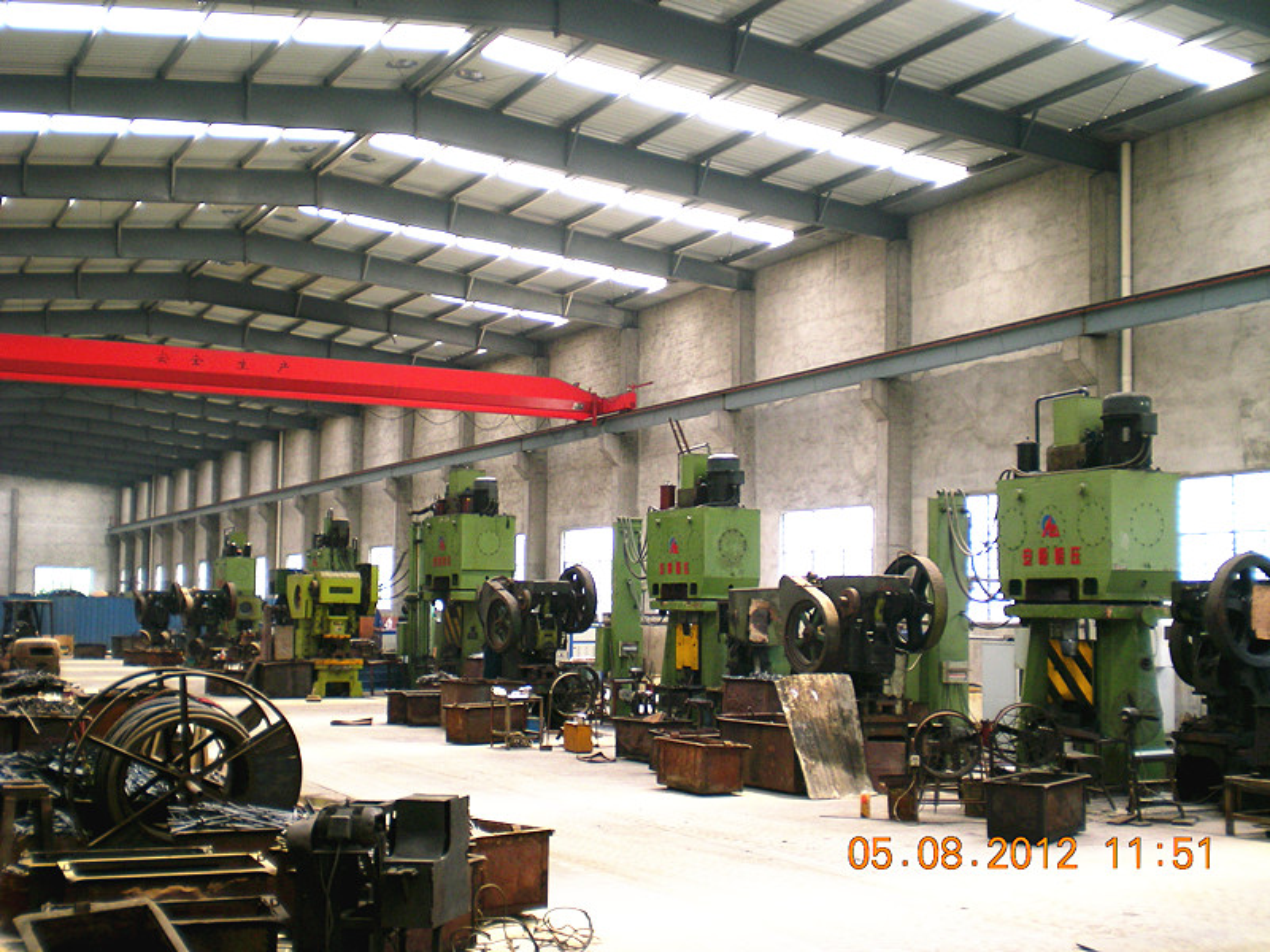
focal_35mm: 44
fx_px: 1614
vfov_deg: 32.9
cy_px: 476
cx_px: 635
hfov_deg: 42.9
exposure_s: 1/46
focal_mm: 7.4
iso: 72
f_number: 3.5
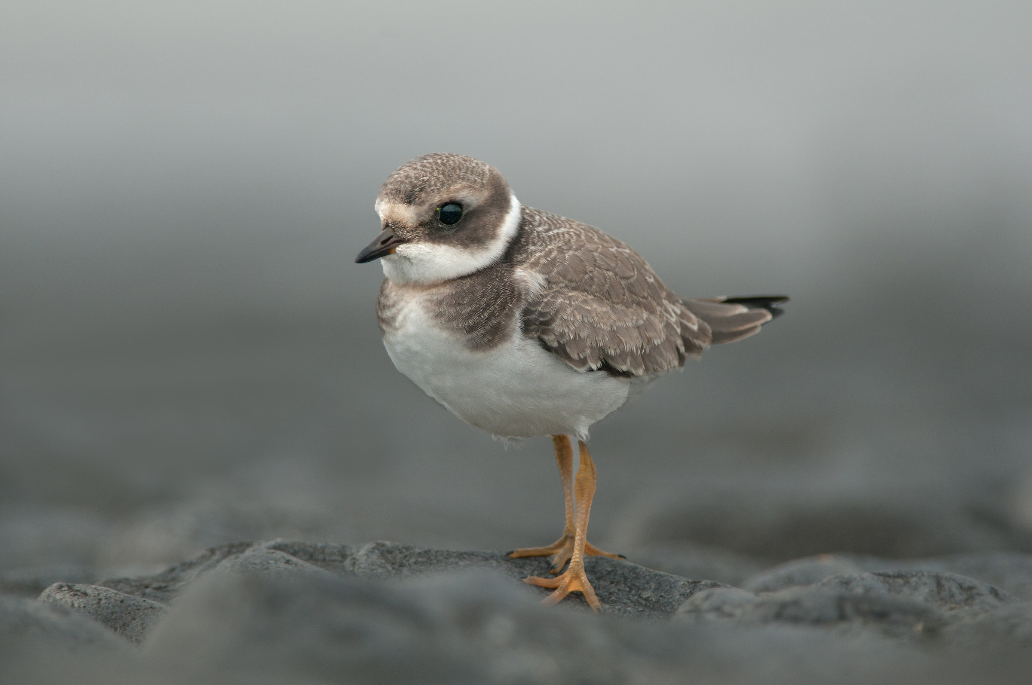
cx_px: 516
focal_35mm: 750
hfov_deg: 2.8
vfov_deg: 1.8
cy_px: 342
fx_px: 21474
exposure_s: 1/160
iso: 400
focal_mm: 500
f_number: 6.7
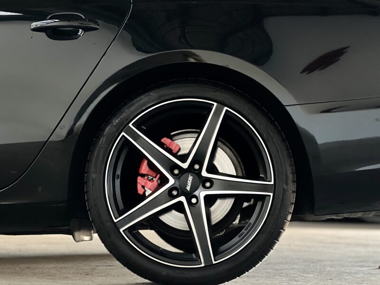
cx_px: 190
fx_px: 845
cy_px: 142
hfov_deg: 25.3
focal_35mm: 77
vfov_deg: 19.1
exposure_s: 1/22
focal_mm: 9
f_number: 2.8
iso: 500
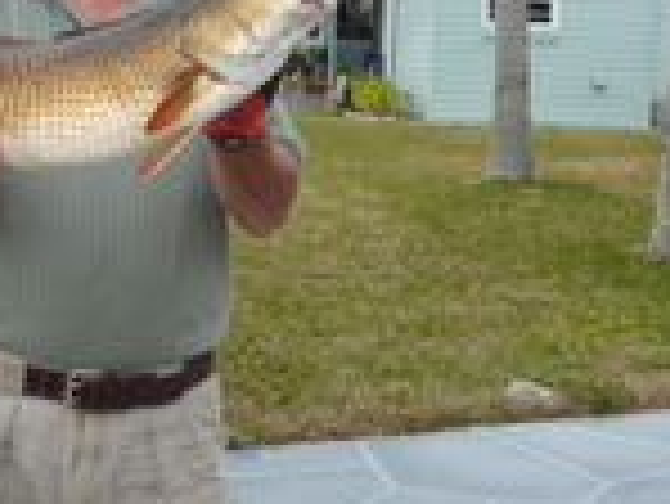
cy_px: 4
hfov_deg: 28.8
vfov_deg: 21.2
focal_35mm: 67
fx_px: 1298
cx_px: 229
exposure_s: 1/320
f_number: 4
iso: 80
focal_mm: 4.1
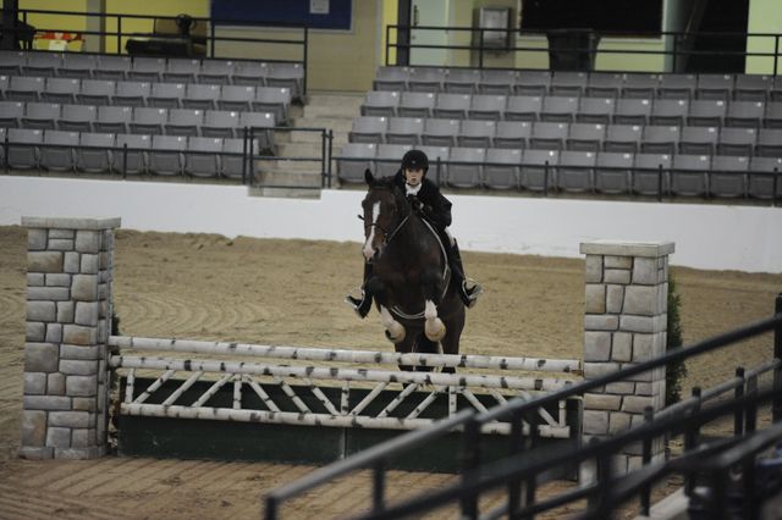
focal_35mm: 200
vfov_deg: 6.9
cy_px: 260
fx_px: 4342
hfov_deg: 10.3
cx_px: 391
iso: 6400
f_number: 2.8
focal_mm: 200
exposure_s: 1/400
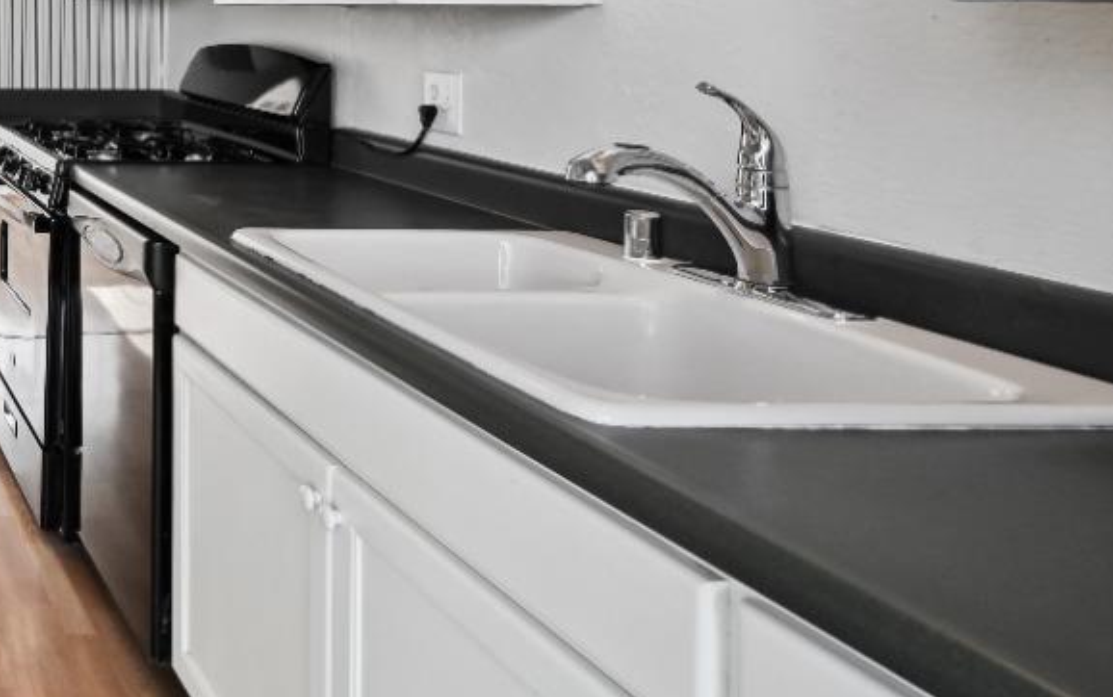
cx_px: -218
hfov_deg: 38.9
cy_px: 0
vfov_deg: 31.8
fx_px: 1123
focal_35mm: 37
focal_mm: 14
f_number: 9
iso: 800
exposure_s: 1/100
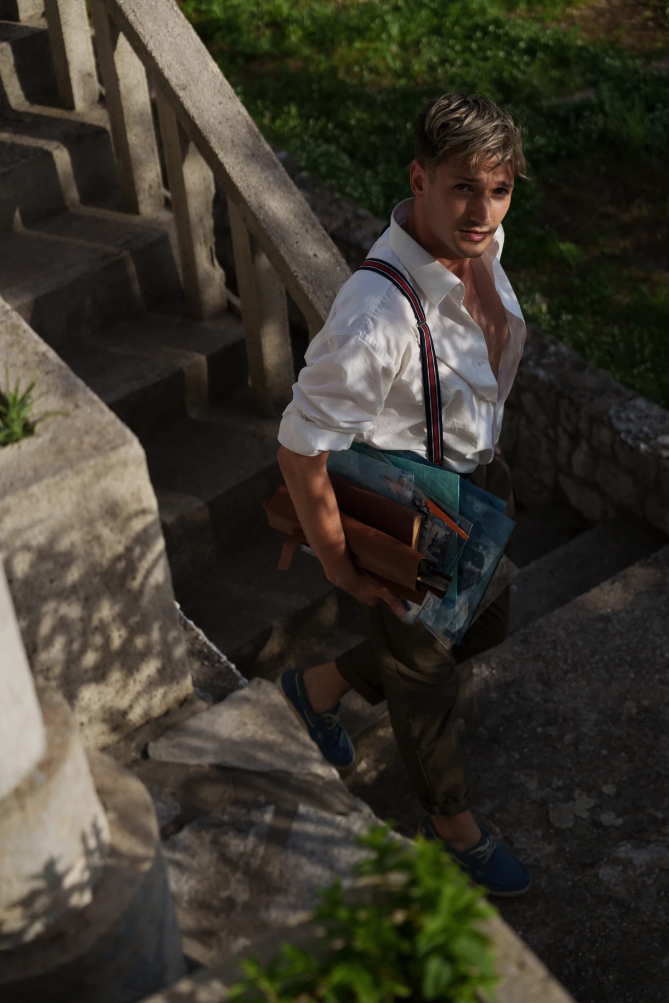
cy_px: 502
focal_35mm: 56
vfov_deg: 35.6
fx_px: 1561
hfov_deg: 24.2
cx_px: 334
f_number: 2.8
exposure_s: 1/5000
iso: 400
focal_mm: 56
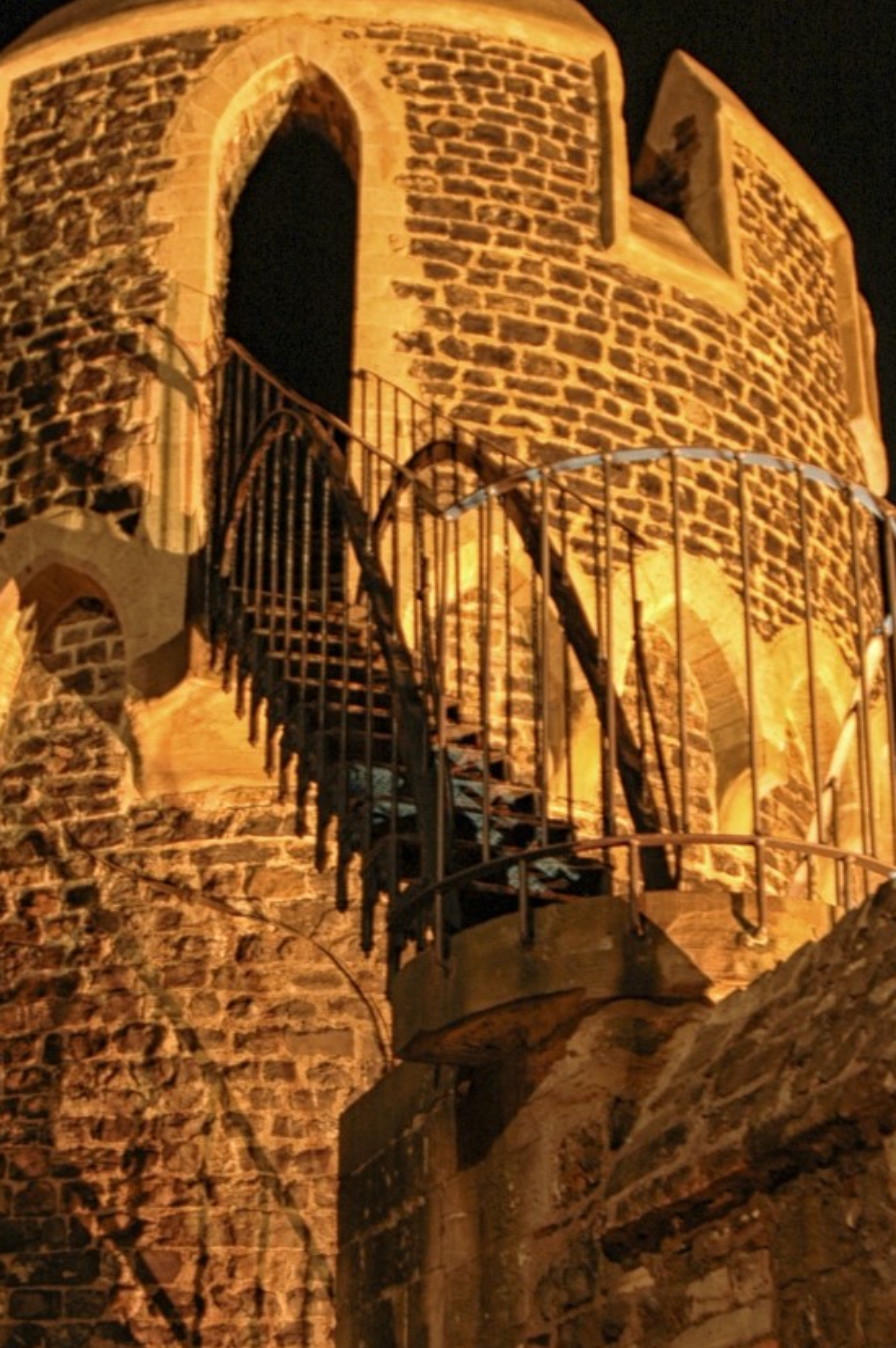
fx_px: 1982
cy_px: 905
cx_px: 433
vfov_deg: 37.1
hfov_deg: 25.5
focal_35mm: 53
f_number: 3.5
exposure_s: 2.5
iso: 200
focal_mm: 18
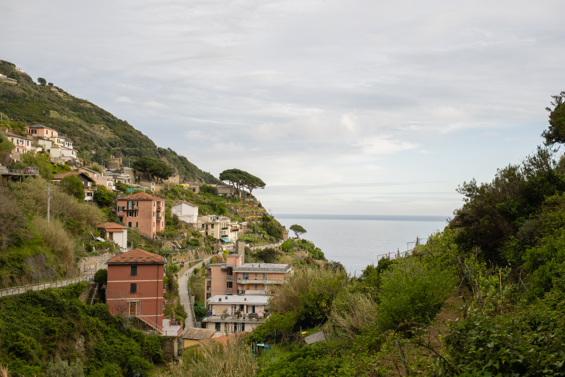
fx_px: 643
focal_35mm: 41
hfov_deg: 47.4
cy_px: 188
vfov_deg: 32.6
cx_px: 282
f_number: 7.1
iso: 400
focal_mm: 27.5
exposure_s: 1/640
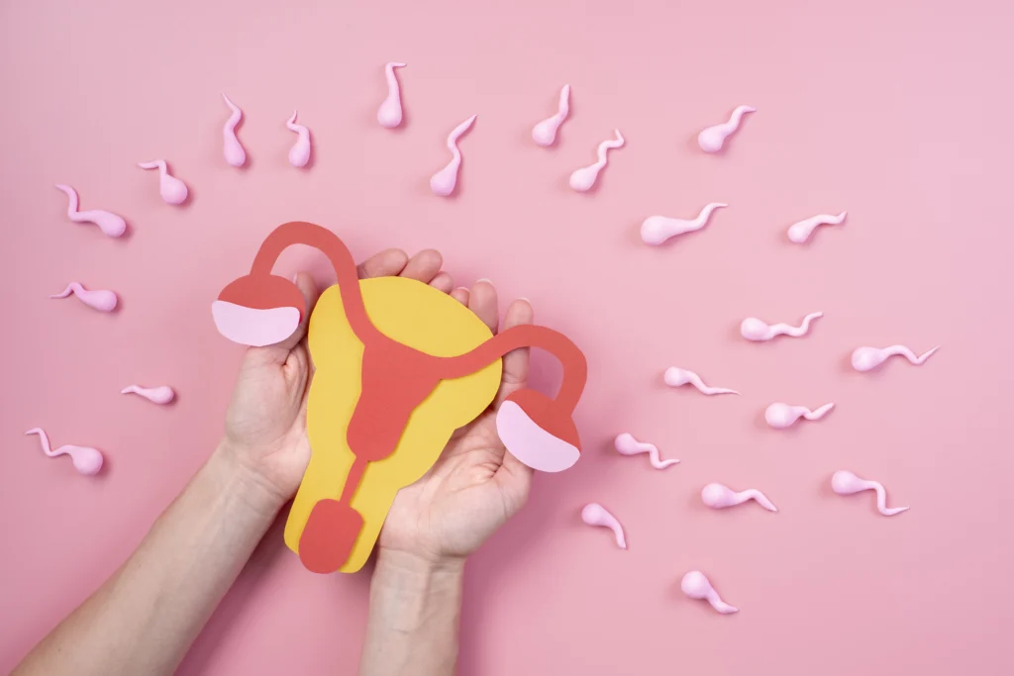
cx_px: 507
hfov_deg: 39.6
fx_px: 1408
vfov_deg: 27.0
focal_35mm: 50
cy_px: 338
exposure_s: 1/100
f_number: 5.6
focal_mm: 50
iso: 250
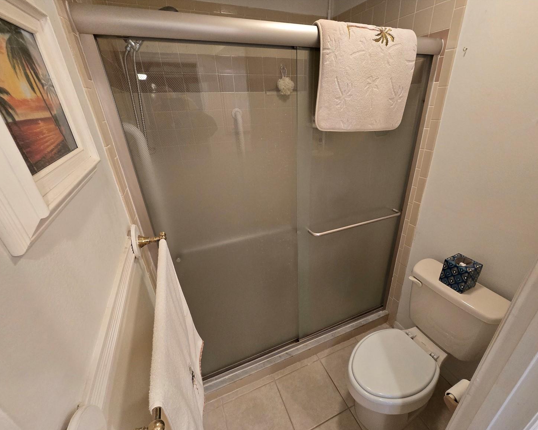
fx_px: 223
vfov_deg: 88.0
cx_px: 291
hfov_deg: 100.5
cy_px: 221
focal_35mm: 14
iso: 320
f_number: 2.2
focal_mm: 2.2
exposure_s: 1/60
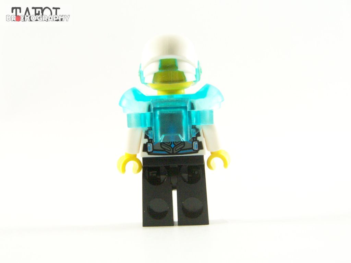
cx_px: 176
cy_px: 132
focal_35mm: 117
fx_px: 1186
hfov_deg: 16.8
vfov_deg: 12.7
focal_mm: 19.4
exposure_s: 1/60
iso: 400
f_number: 3.6
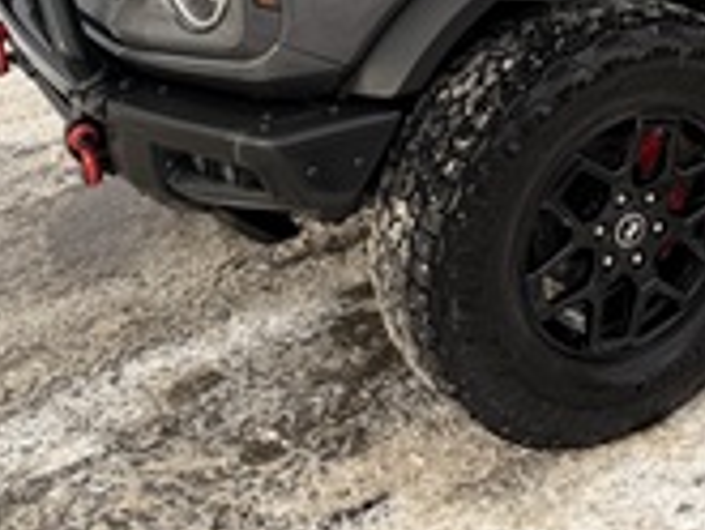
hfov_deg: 28.6
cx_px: 786
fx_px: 1243
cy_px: -96
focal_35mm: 61
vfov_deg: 22.3
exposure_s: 1/677
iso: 80
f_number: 1.78
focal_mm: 6.76
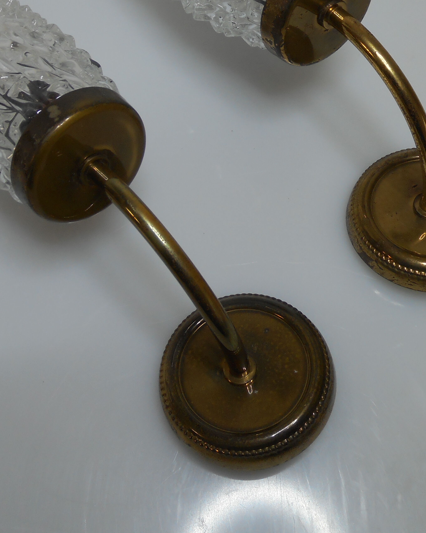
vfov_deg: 37.2
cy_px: 138
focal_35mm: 49
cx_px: 171
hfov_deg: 30.8
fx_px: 772
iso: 80
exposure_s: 1/30
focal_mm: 4.5
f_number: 3.5
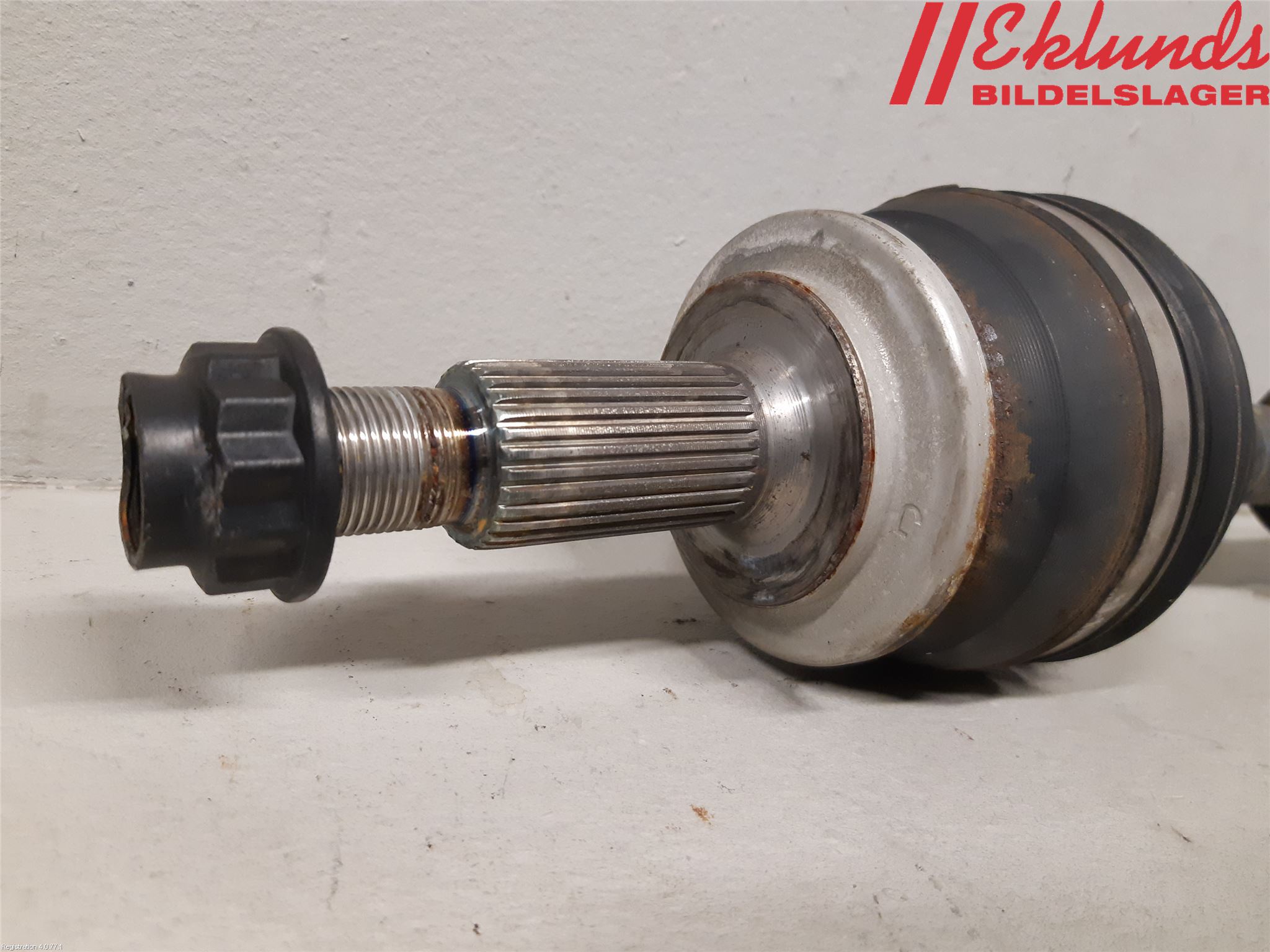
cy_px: 476
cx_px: 635
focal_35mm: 26
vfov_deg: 53.1
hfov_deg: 67.3
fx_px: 954
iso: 250
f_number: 1.7
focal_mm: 3.93
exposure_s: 1/50
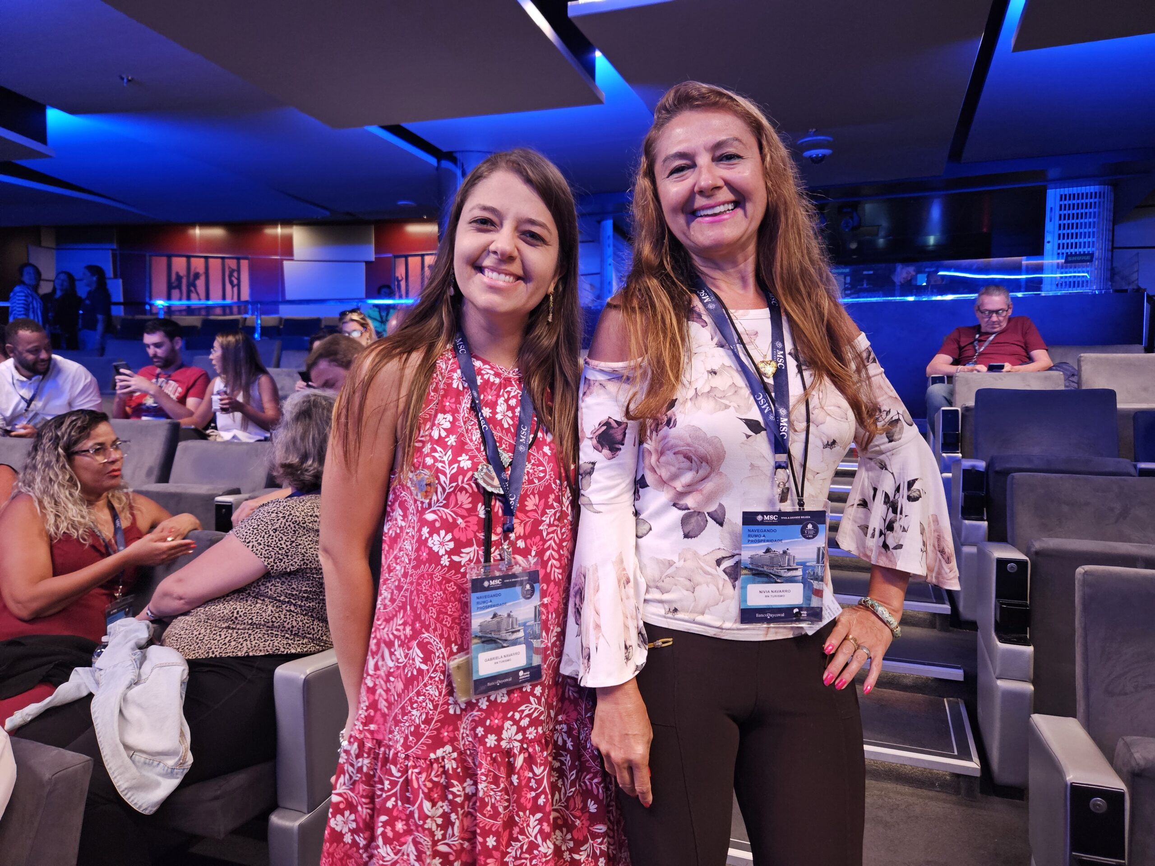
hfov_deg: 73.9
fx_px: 767
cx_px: 578
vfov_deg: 58.9
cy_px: 433
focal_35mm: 23
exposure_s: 1/30
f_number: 1.8
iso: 640
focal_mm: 5.4
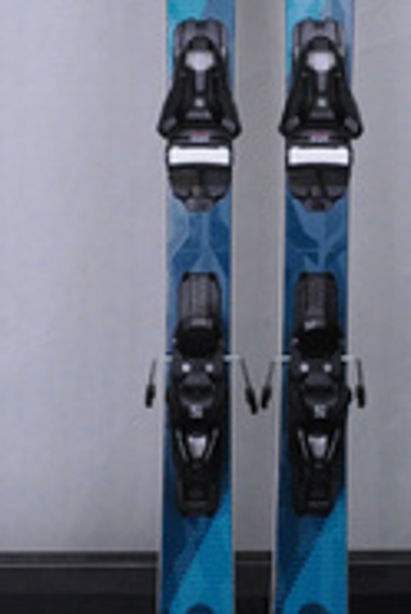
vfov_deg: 25.0
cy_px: 139
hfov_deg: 17.1
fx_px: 1365
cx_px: 254
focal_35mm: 80
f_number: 8
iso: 1800
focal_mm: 22
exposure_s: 1/125
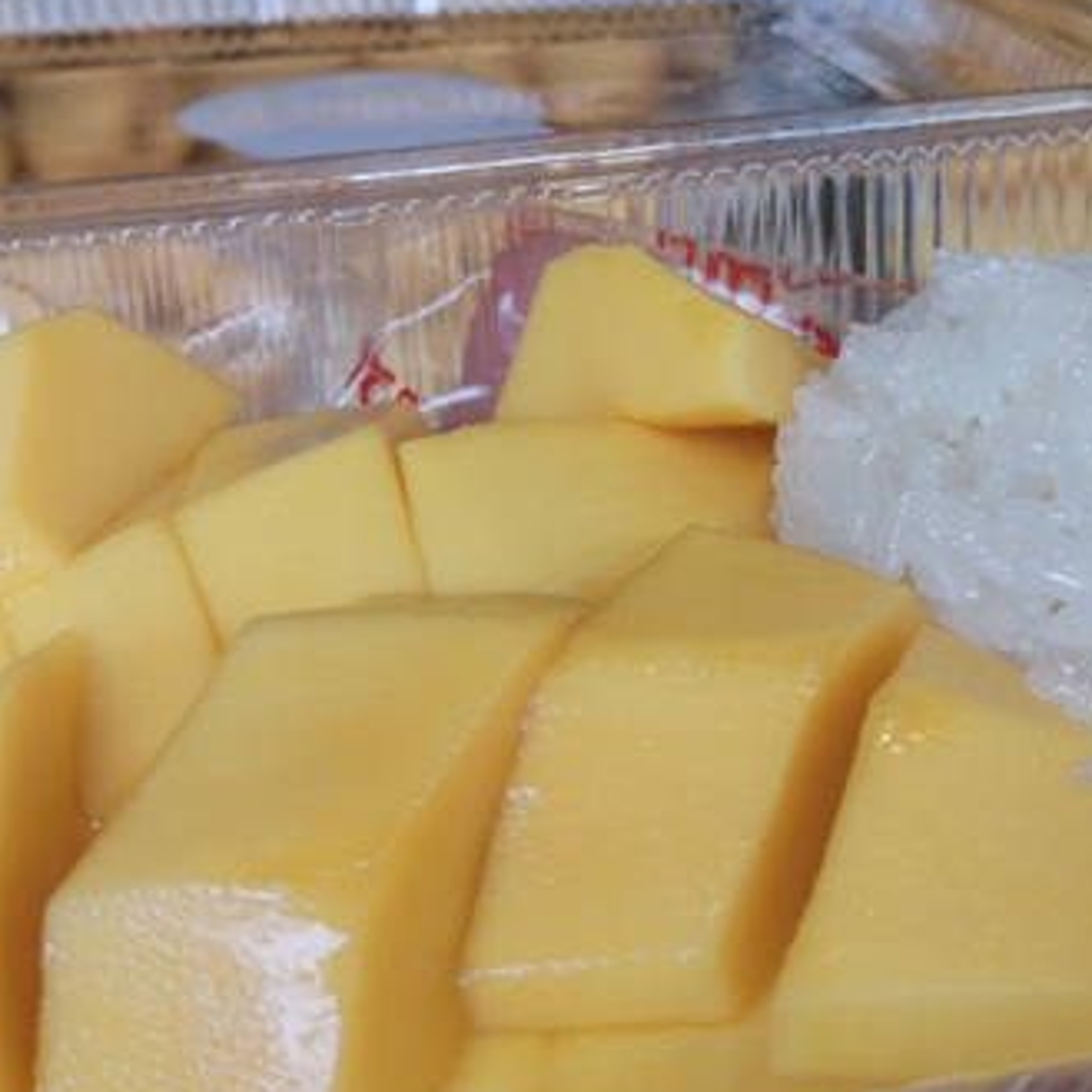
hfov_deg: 29.5
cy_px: 319
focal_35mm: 58
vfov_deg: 29.2
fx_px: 2070
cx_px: 581
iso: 50
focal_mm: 3.95
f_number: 1.8
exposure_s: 1/125
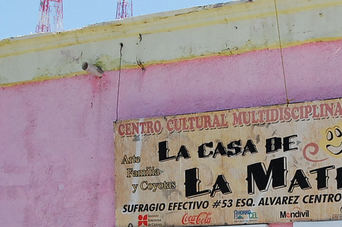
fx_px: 1053
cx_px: 236
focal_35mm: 111
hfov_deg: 18.4
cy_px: 211
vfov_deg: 12.2
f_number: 14
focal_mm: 38
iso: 1600
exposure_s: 1/800
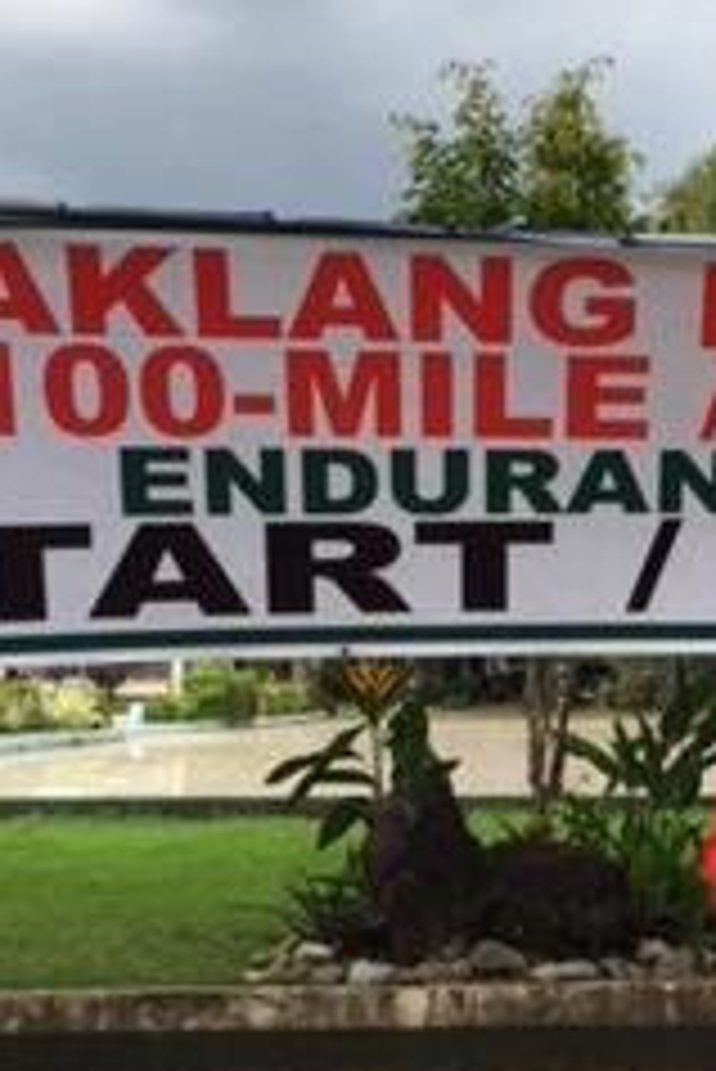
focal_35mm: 81
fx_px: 2413
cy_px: 742
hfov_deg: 16.6
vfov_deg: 24.9
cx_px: 702
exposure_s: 1/628
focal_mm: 4.15
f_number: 2.2
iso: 32
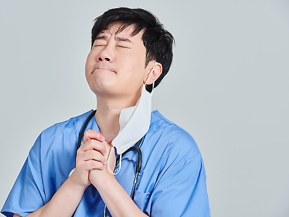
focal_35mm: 212
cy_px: 108
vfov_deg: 7.0
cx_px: 132
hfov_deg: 9.3
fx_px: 1771
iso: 100
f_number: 14
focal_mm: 195
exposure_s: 1/125
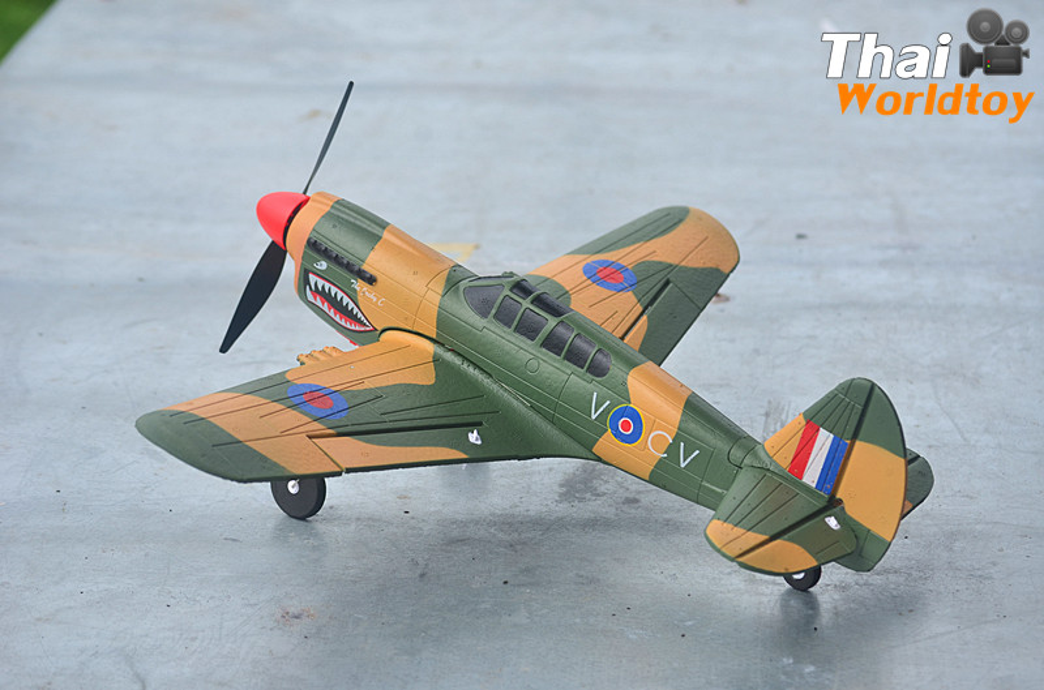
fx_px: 2820
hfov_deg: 21.0
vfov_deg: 14.0
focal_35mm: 98
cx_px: 522
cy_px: 345
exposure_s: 1/250
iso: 100
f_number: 8
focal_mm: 65
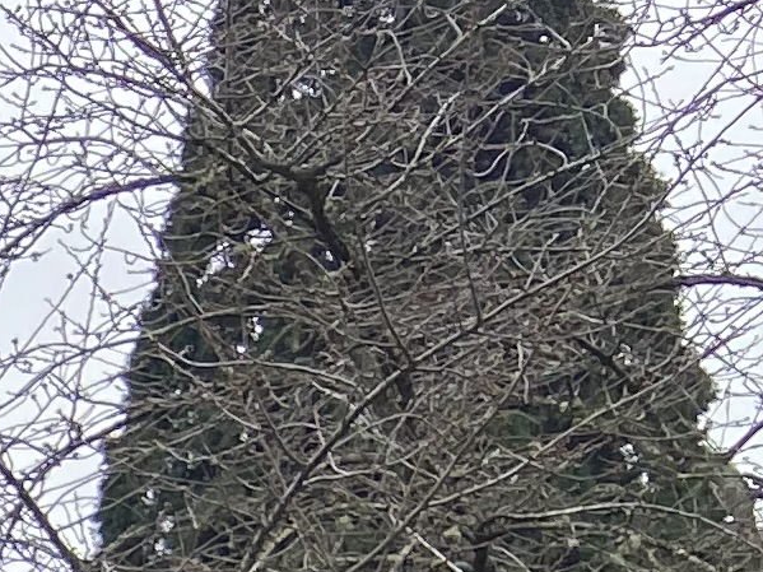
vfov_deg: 7.3
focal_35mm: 175
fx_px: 3857
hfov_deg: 9.2
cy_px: 1832
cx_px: -1499
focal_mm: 4.25
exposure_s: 1/510
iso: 32
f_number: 1.8
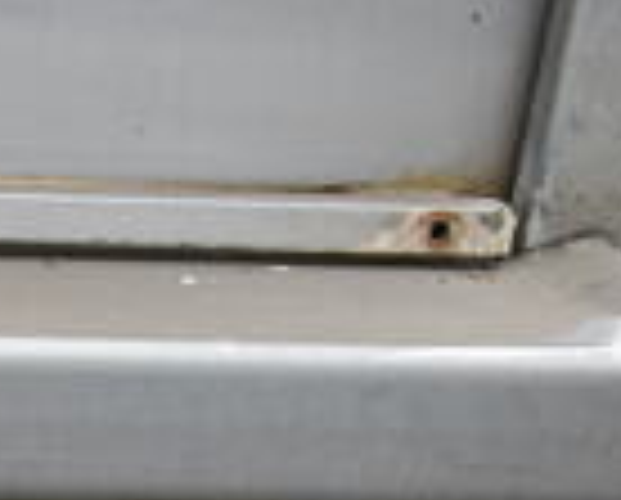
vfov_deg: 13.3
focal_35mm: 112
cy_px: 662
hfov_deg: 14.5
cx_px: -572
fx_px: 2063
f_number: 6.3
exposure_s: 1/160
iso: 100
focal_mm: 18
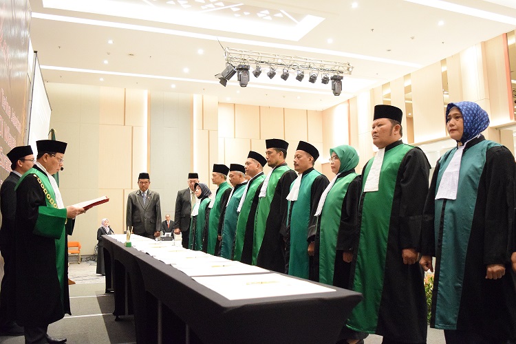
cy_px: 172
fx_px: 451
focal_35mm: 32
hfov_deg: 59.5
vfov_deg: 41.7
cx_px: 258
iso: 6400
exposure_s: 1/60
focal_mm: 21
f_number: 3.8
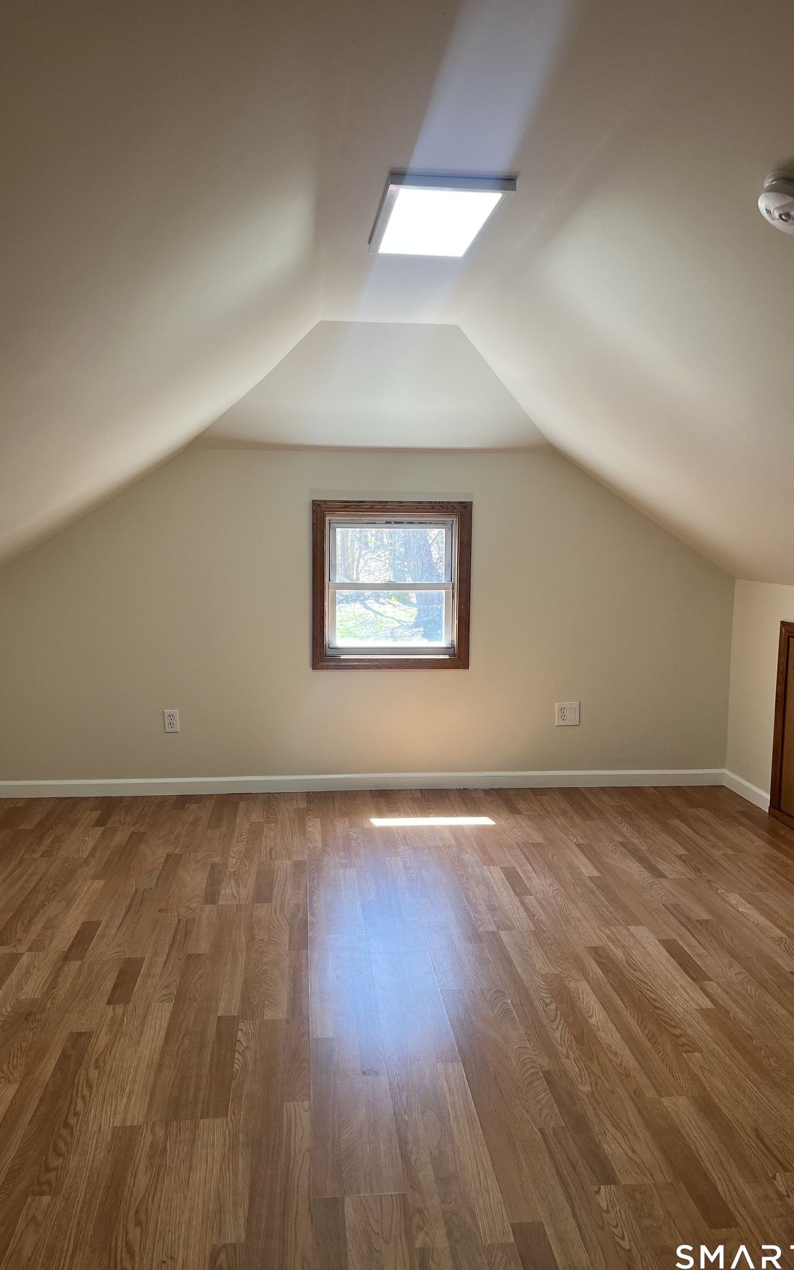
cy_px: 637
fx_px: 970
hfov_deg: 44.5
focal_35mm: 28
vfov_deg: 66.5
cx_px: 387
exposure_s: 1/120
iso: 80
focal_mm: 5.1
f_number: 1.6
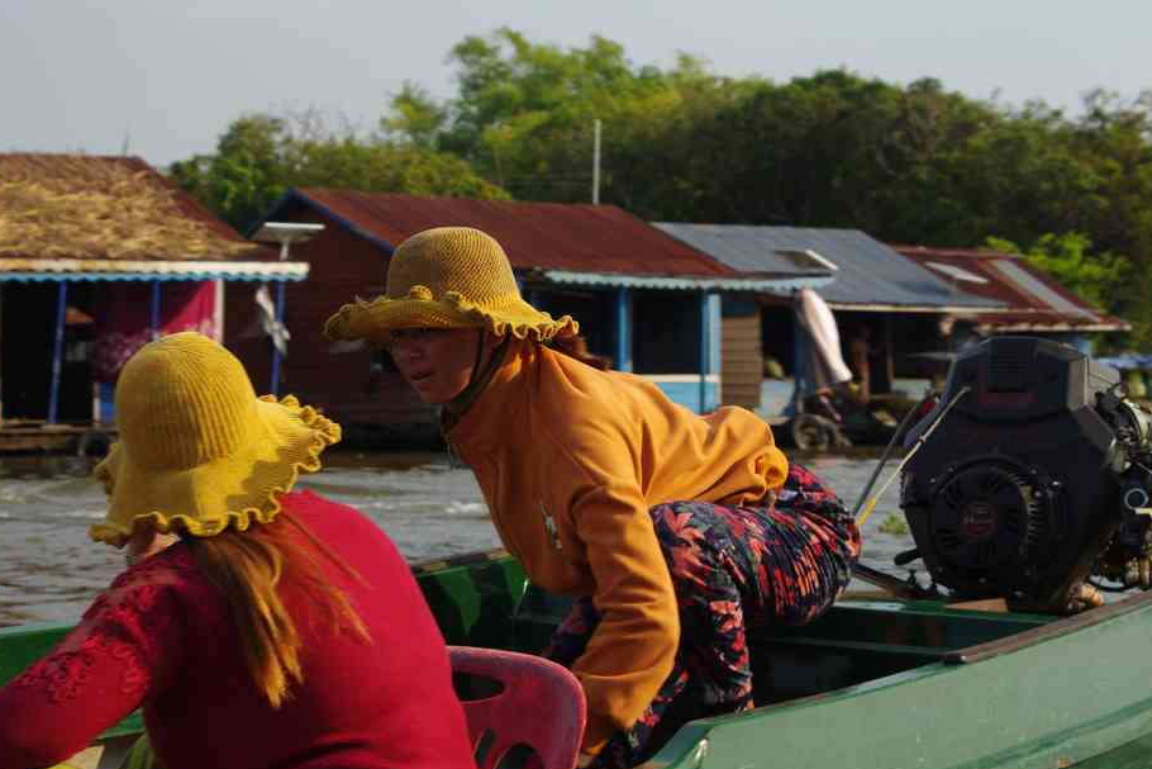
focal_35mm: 91
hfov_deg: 22.5
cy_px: 359
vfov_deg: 15.1
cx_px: 536
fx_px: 2898
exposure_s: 1/100
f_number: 10
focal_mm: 55
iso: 200
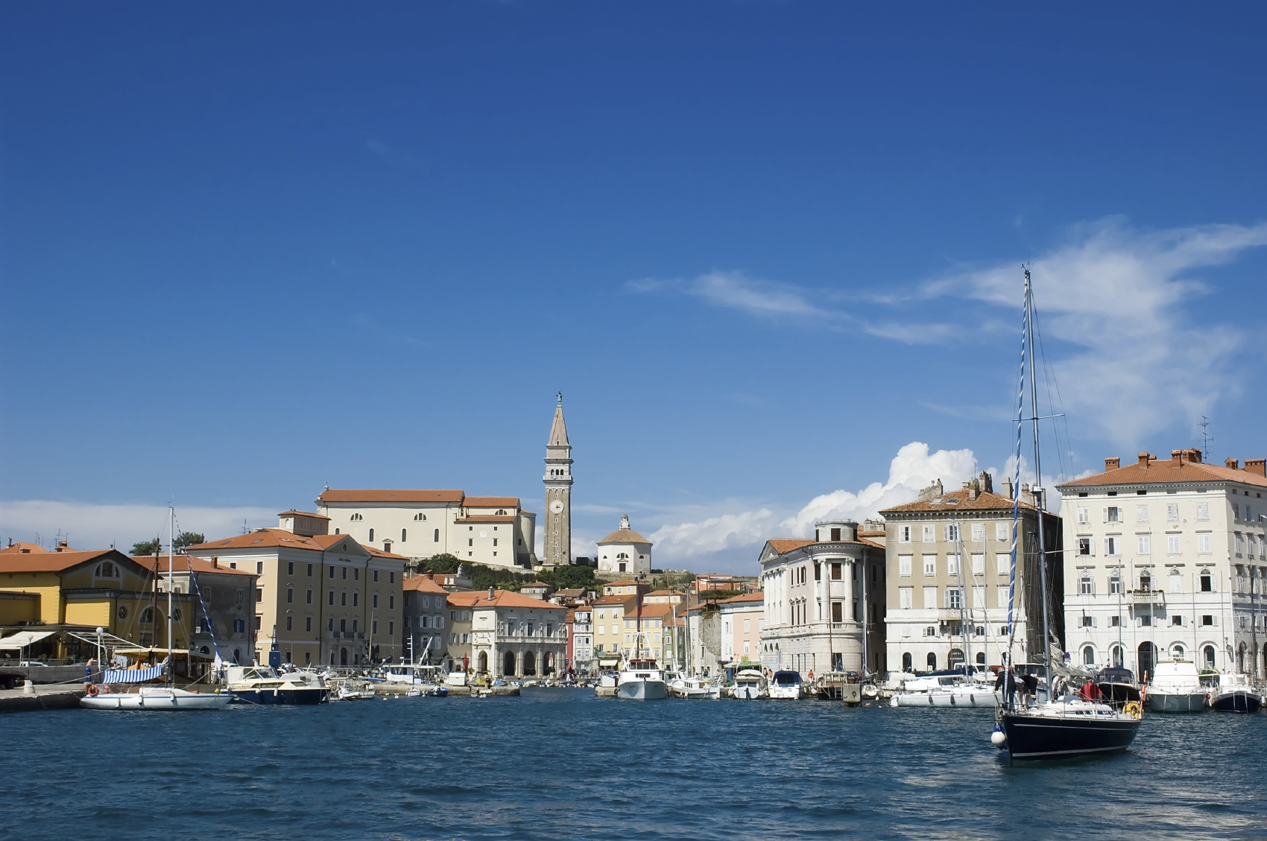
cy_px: 420
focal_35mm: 46
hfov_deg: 42.4
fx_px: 1634
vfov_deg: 28.9
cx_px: 634
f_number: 18
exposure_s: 1/160
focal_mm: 31
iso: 200
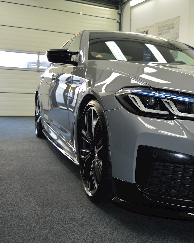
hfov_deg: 33.6
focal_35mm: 44
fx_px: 316
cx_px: 142
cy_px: 124
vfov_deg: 42.0
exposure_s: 1/60
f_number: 3.5
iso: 400
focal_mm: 20
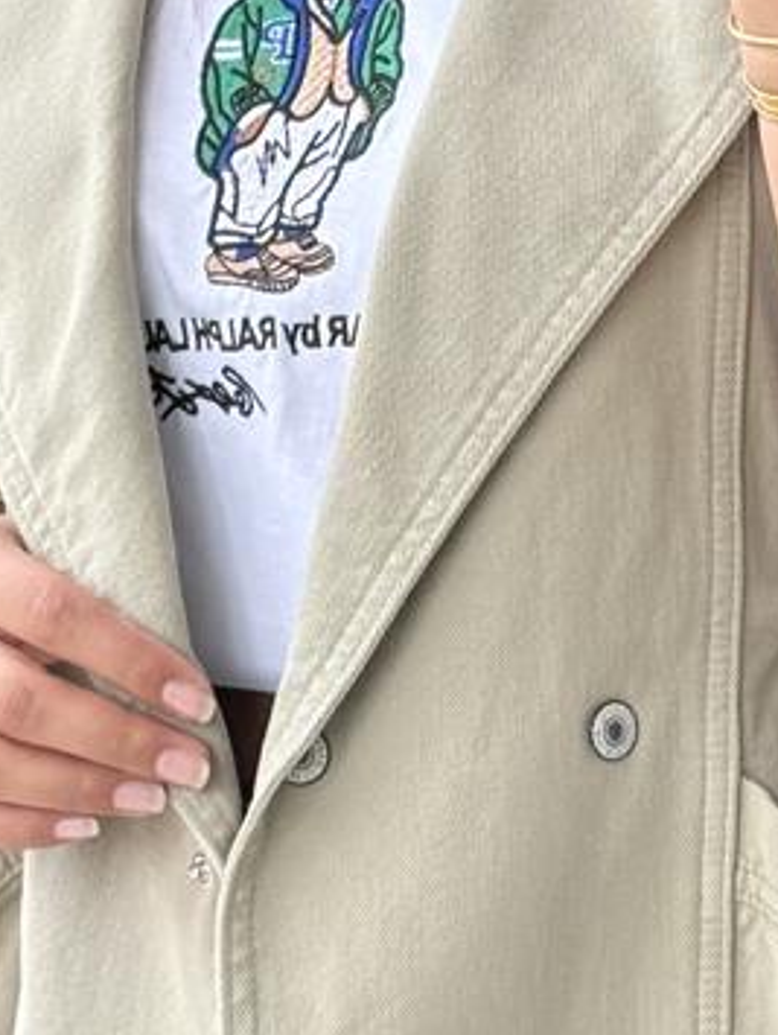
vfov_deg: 11.0
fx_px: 5384
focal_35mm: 180
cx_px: 618
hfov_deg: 8.2
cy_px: 302
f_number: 1.78
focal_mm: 6.76
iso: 64
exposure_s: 1/142
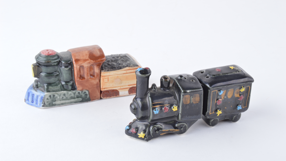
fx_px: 478
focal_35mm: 63
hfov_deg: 33.3
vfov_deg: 19.1
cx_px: 143
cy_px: 87
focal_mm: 40
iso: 100
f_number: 14
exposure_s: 1/25
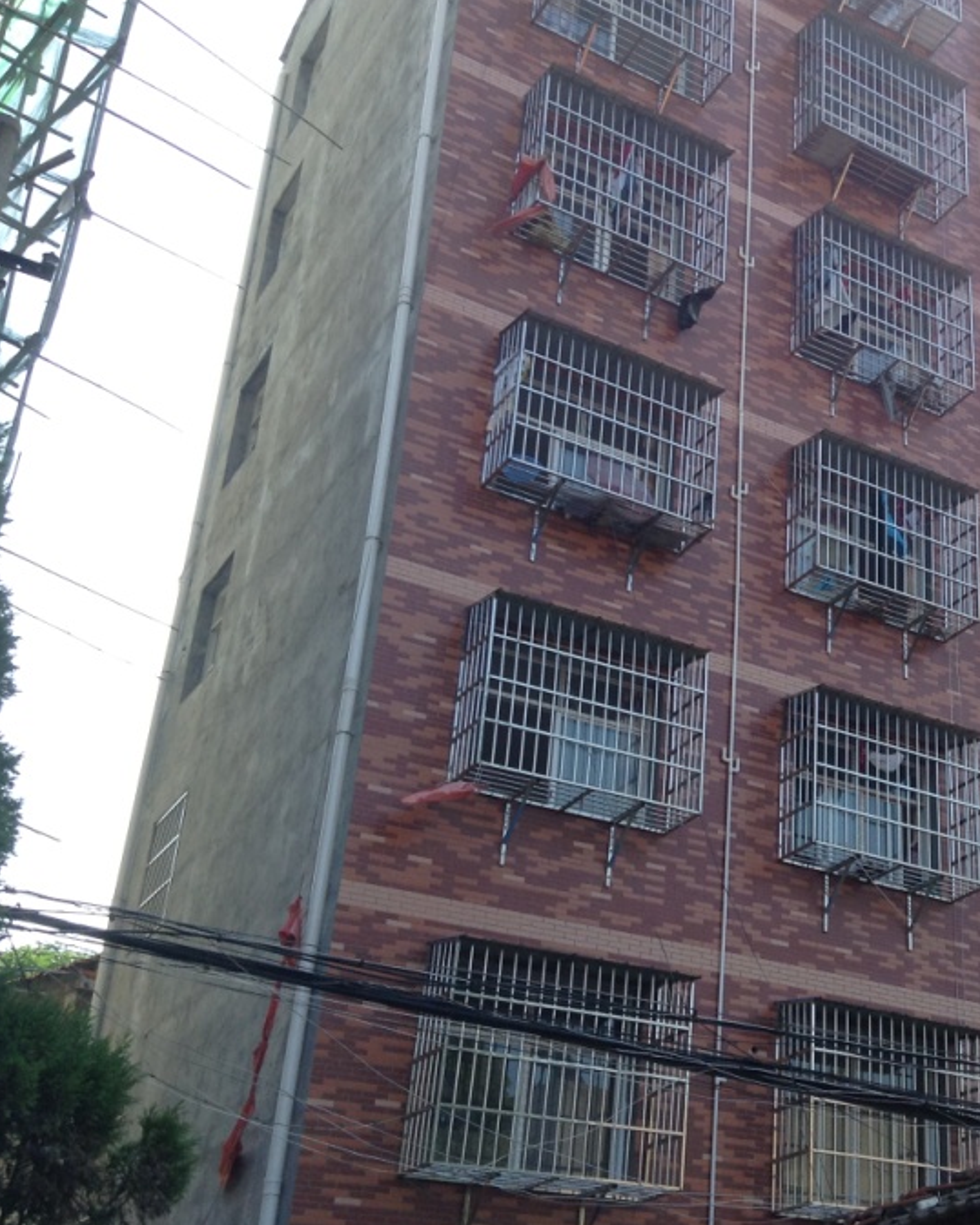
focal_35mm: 49
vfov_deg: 38.0
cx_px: 849
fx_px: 1776
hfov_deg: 29.8
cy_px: 661
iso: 32
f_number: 2.4
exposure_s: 1/353
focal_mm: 3.3
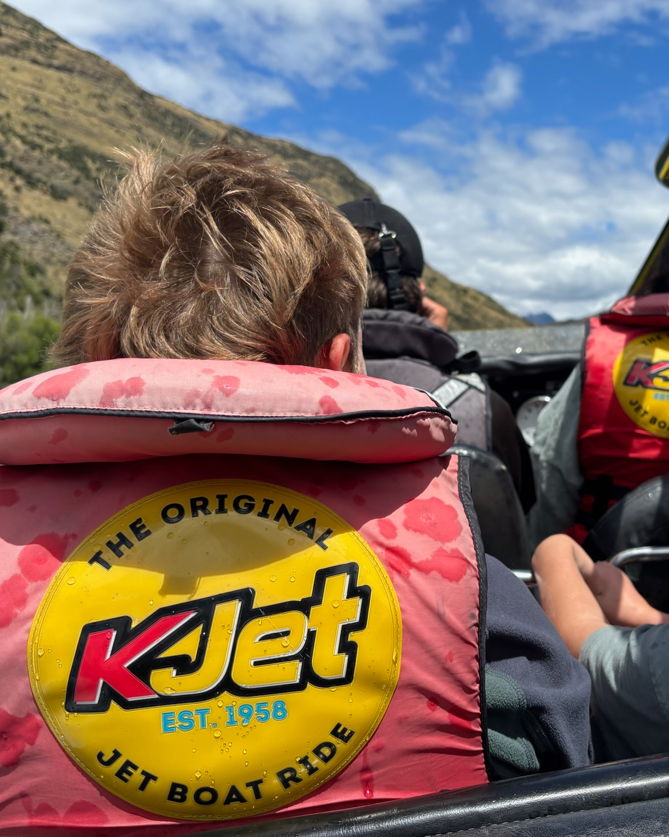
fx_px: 842
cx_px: 449
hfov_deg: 42.7
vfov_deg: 52.8
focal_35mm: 34
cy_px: 417
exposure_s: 1/3788
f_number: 1.6
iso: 50
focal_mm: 5.96
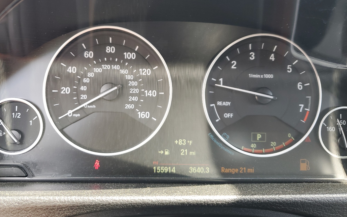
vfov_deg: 44.4
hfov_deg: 66.5
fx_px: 265
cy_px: 92
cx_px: 173
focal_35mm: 28
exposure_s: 1/120
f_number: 1.5
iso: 58
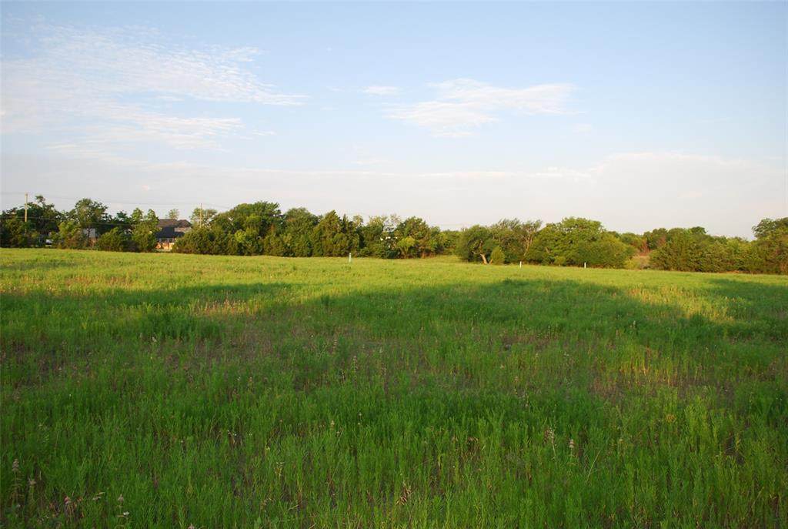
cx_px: 394
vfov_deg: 48.1
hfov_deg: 67.3
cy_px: 264
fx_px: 592
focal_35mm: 27
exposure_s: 1/200
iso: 100
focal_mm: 18
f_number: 4
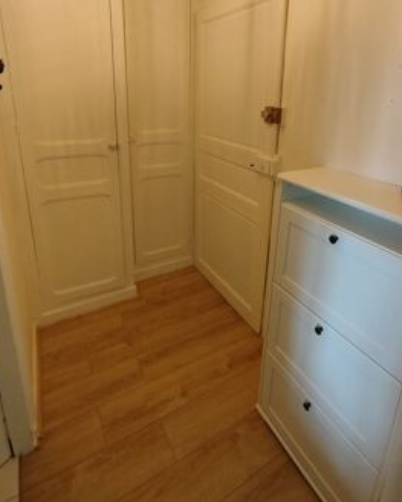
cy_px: 179
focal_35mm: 19
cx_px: 209
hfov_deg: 70.8
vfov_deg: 81.3
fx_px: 283
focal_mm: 1.65
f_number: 2.2
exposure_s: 1/33
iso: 160
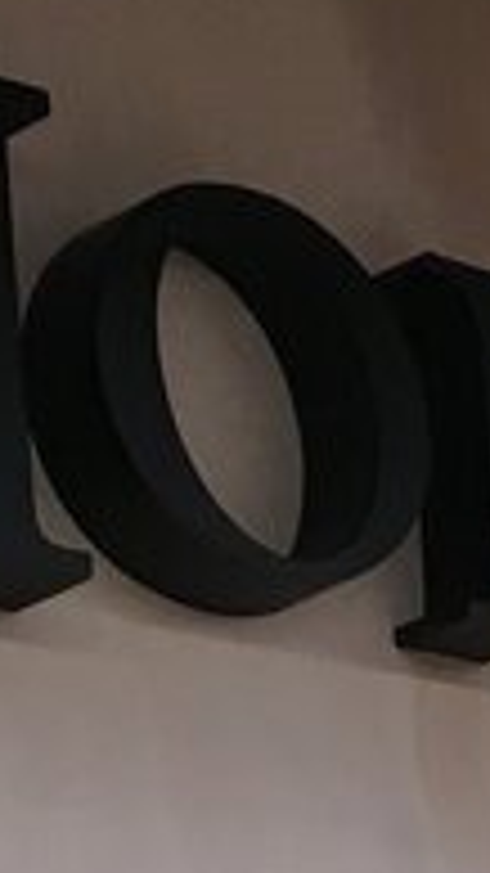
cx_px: 1380
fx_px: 4508
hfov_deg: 5.9
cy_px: 1094
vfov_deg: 10.8
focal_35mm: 195
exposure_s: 1/33
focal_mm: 4.15
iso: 32
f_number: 2.2
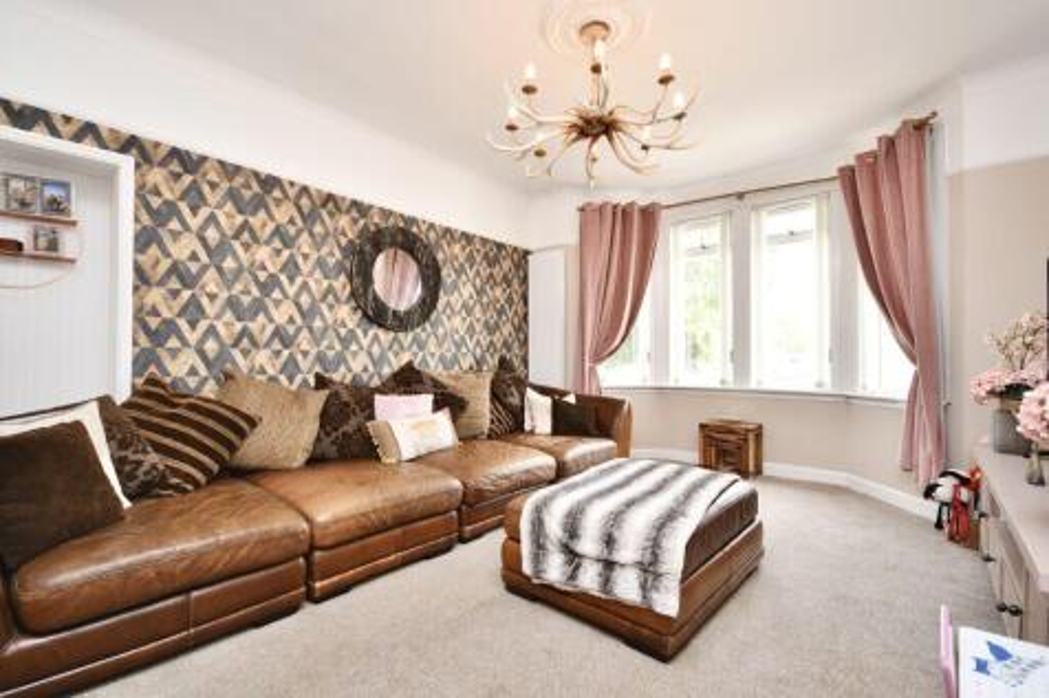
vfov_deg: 77.3
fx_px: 437
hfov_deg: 100.4
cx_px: 524
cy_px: 349
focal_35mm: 15
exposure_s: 1/60
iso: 220
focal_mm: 10
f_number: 4
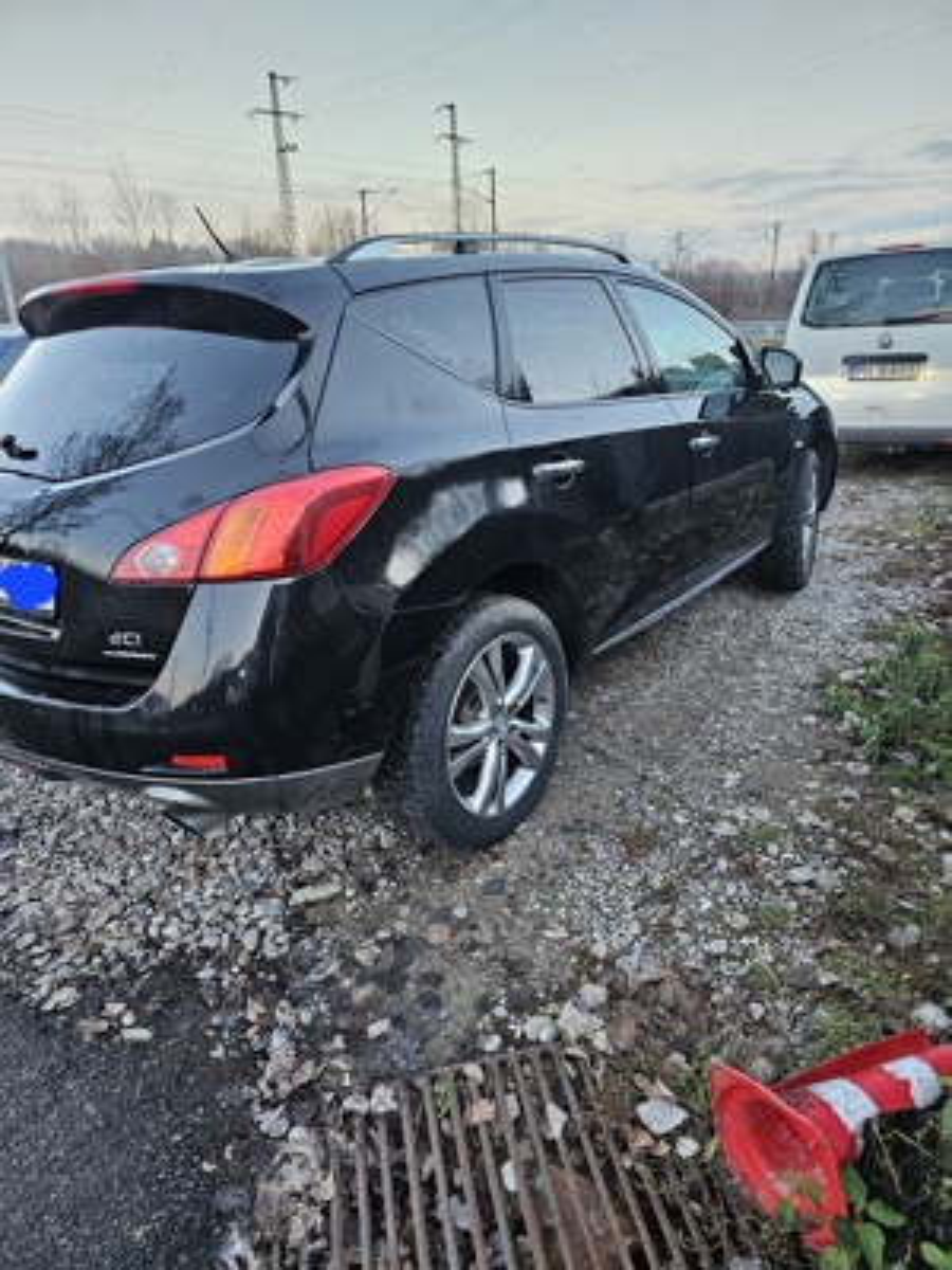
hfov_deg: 58.9
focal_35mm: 23
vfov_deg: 73.9
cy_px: 635
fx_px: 843
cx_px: 476
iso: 250
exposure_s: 1/100
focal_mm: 6.3
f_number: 1.7
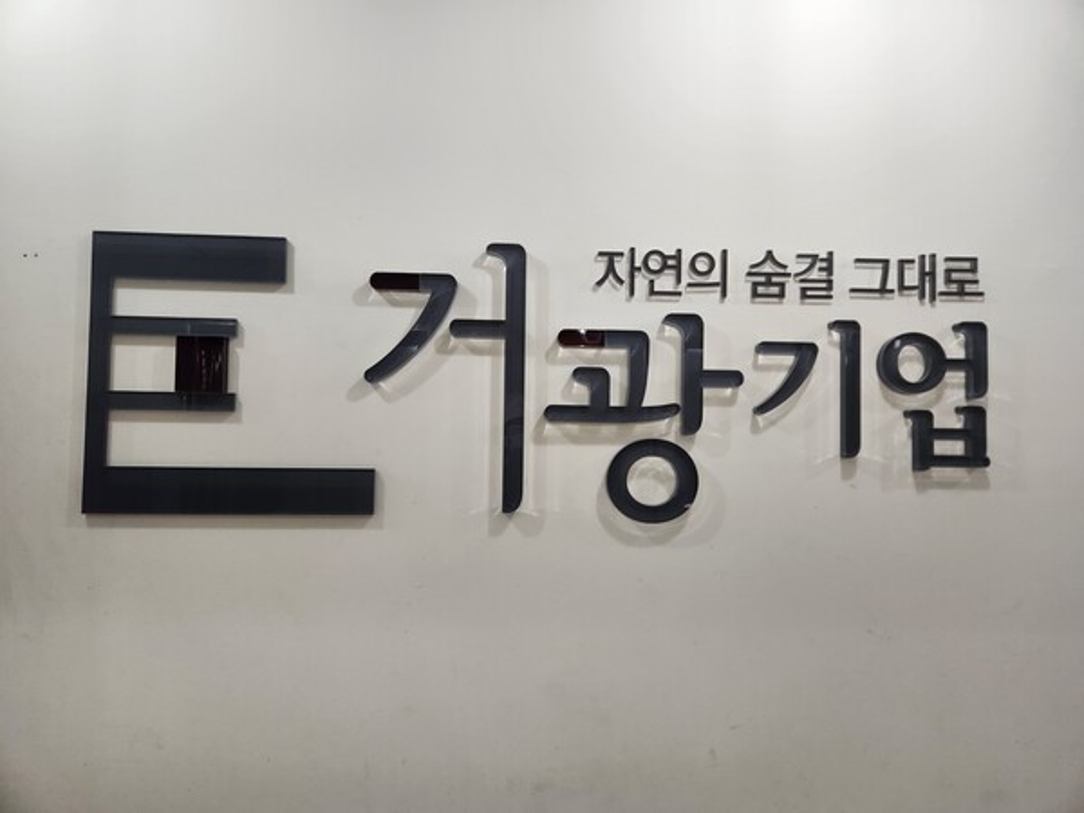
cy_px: 406
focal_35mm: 23
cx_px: 542
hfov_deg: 73.9
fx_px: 720
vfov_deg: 58.9
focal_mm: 5.4
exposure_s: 1/120
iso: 160
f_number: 1.8
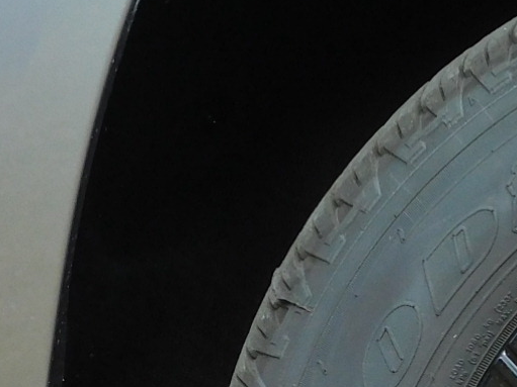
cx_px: 840
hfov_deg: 7.3
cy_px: 377
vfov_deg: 5.6
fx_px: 3987
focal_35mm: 267
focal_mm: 10.7
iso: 125
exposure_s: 1/250
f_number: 4.2
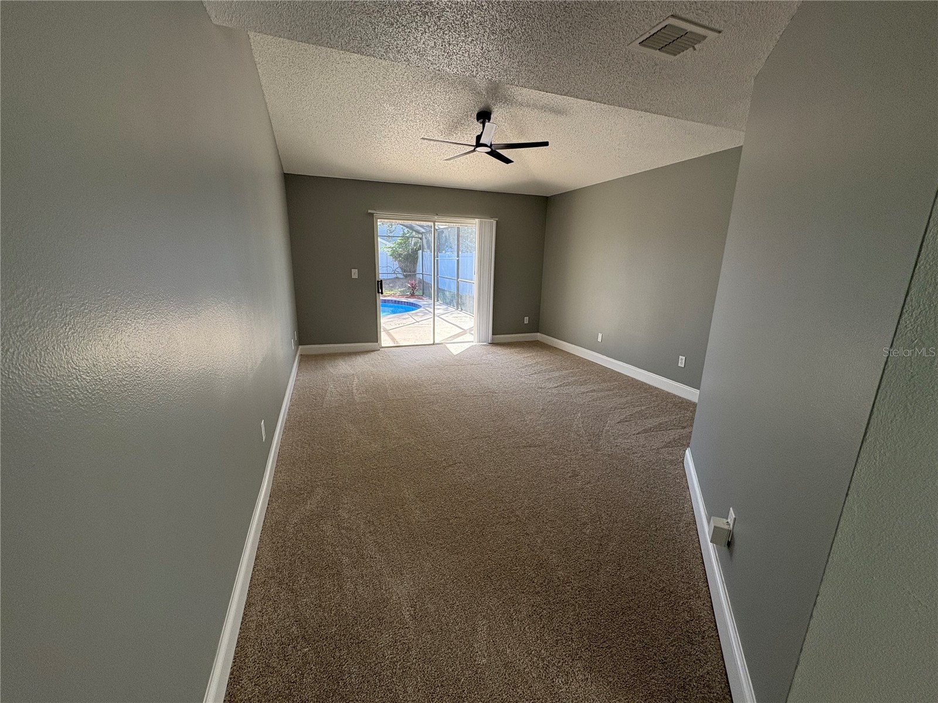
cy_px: 352
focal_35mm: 14
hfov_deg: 102.1
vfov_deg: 85.7
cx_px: 469
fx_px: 379
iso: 100
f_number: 2.2
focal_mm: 2.22
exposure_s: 1/128
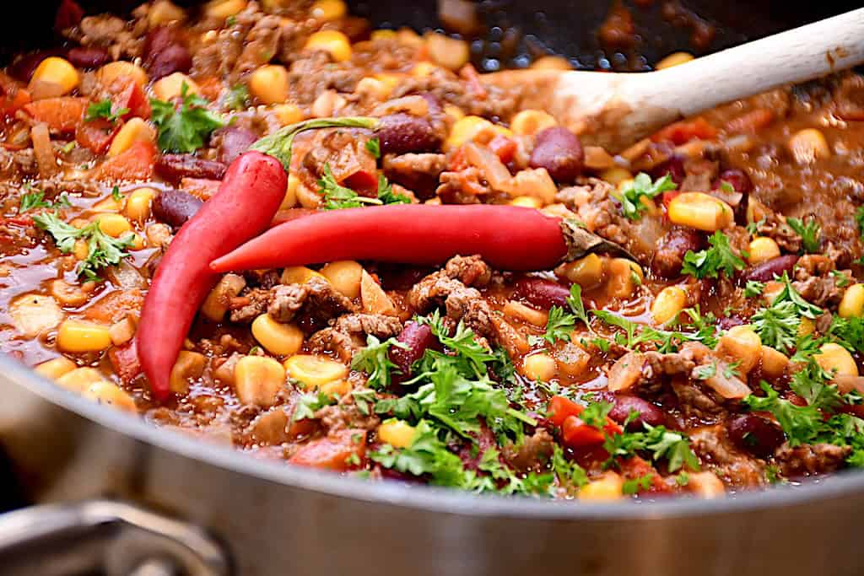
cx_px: 432
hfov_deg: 17.1
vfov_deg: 11.4
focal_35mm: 120
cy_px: 288
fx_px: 2880
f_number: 5.3
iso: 1100
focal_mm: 80
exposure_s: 1/60
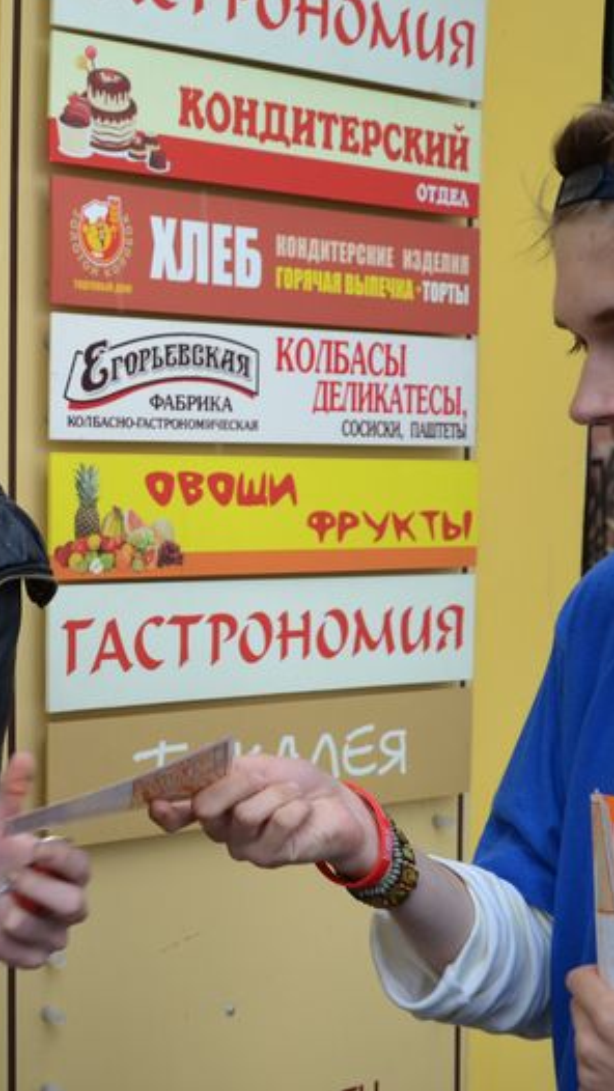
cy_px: 544
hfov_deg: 18.5
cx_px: -100
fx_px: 1794
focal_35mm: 62
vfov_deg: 33.8
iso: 400
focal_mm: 26
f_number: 4.5
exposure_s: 1/80
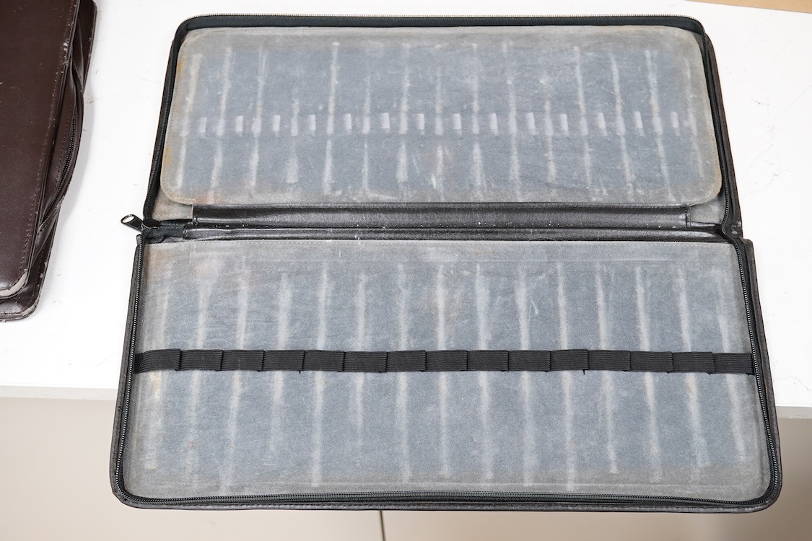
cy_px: 270
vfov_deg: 29.9
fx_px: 1015
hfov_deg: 43.6
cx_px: 406
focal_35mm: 45
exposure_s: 1/100
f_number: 8
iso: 2500
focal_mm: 30
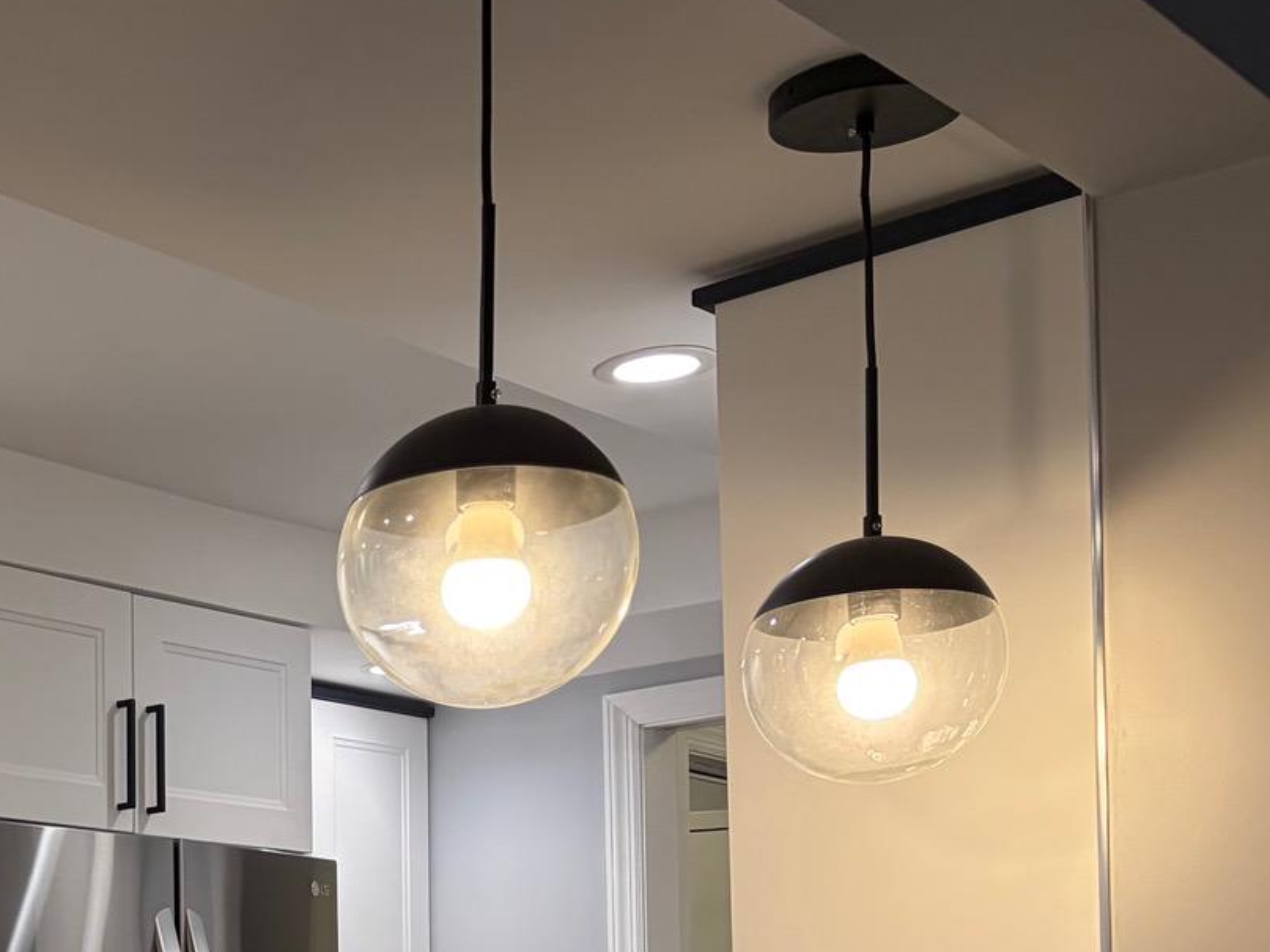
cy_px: 1087
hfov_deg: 25.9
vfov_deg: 21.0
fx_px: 2421
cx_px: -296
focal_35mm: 66
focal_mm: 5.96
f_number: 1.6
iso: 64
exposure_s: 1/120
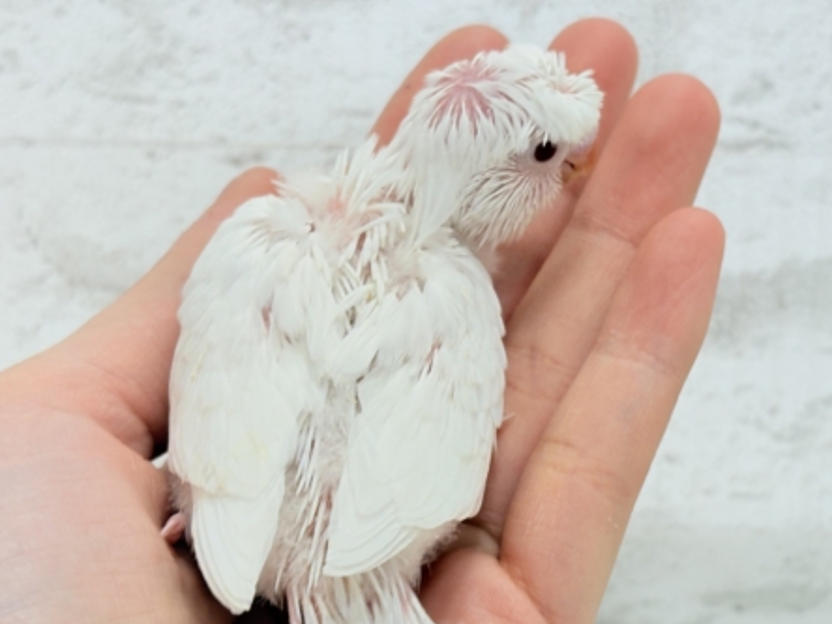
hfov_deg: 25.9
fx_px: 1803
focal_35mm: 75
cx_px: 536
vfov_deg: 19.6
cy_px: 386
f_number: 1.6
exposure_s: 1/50
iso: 40
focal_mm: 5.96
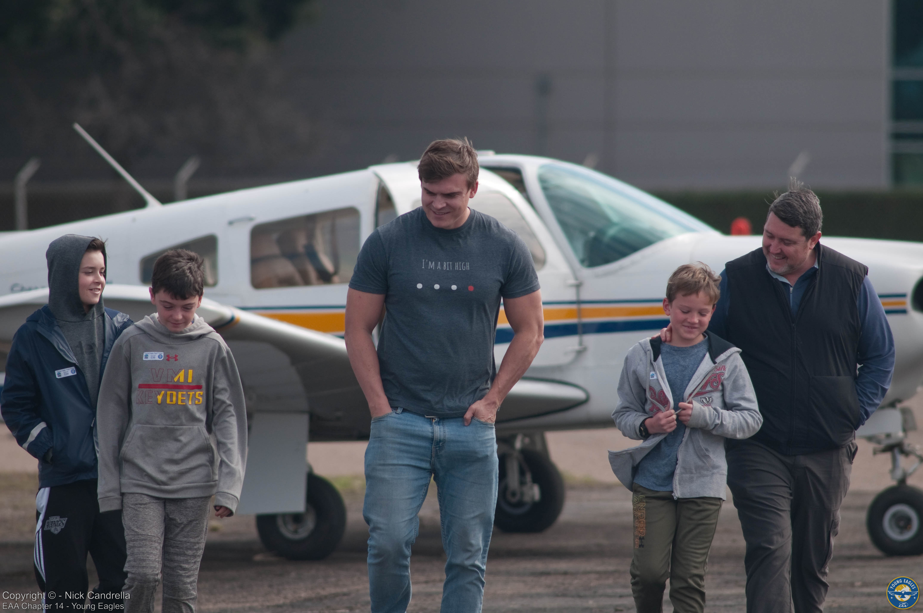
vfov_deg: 3.0
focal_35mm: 450
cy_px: 306
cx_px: 462
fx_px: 11523
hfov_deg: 4.6
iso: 100
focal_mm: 300
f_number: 5.6
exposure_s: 1/500
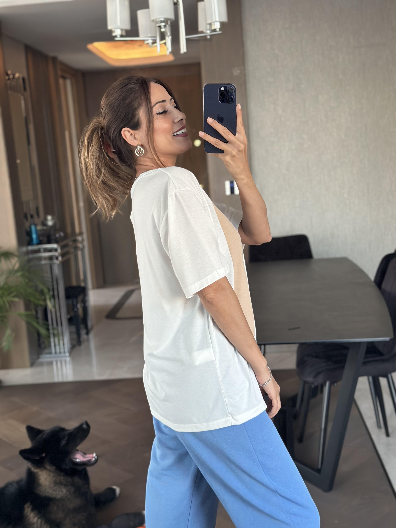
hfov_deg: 30.3
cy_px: 264
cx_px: 198
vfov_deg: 39.7
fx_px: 732
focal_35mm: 48
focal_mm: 6.86
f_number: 1.78
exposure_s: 1/60
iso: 250
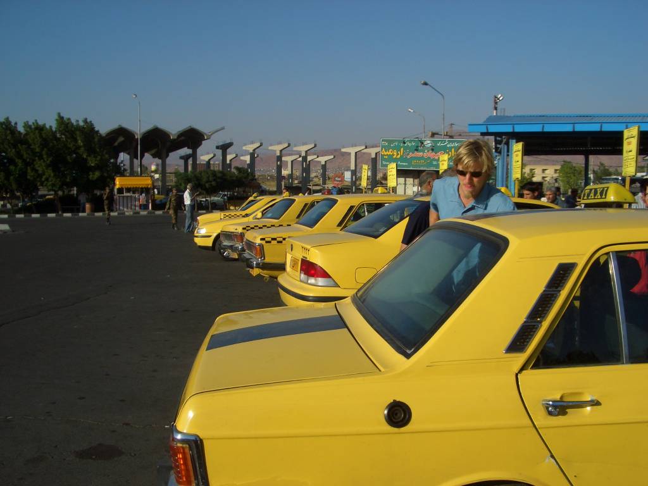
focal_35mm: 35
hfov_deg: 52.6
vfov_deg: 40.7
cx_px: 324
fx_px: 655
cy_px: 243
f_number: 4.3
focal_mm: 5.8
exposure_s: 1/800
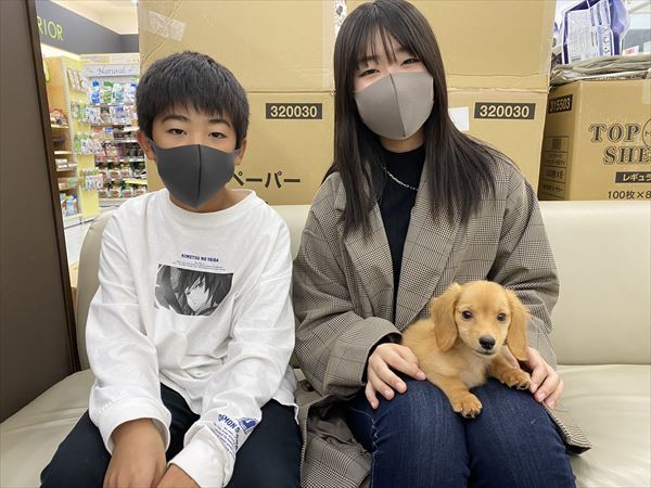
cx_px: 326
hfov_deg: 67.3
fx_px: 489
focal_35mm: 26
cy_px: 244
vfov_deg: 53.1
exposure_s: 1/60
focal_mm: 4.25
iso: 100
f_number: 1.8
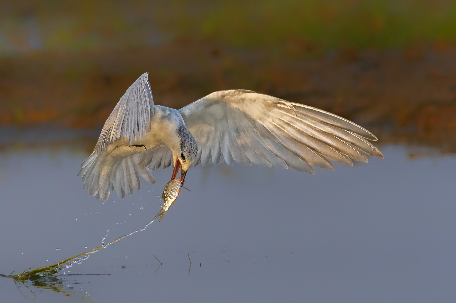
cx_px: 228
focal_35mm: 450
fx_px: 5698
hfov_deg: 4.6
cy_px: 152
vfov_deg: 3.1
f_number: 7.1
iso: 1250
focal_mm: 300
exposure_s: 1/4000
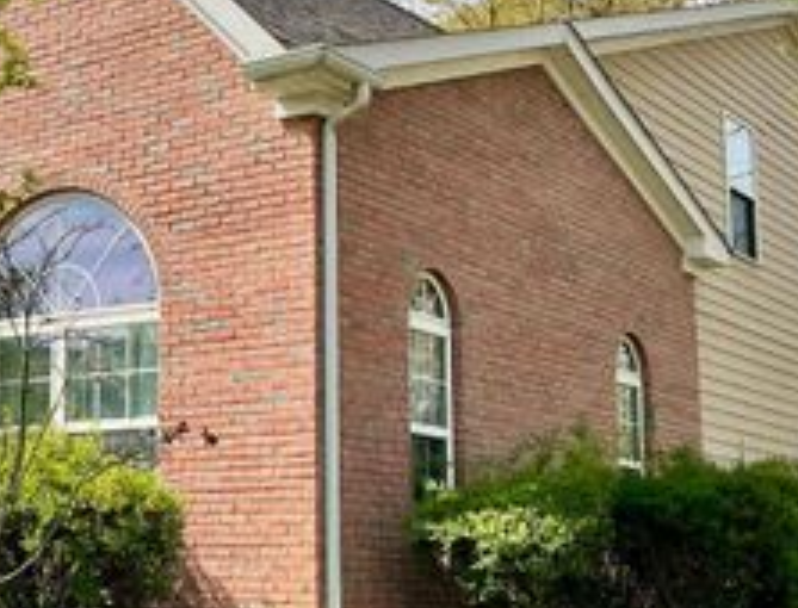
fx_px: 1507
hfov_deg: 28.6
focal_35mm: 65
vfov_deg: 22.8
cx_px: 93
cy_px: 283
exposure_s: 1/1195
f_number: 1.8
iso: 16
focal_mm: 3
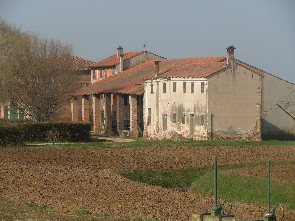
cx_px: 148
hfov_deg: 11.9
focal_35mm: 166
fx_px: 1415
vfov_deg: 8.9
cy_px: 110
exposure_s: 1/500
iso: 100
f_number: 5.5
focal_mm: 29.8
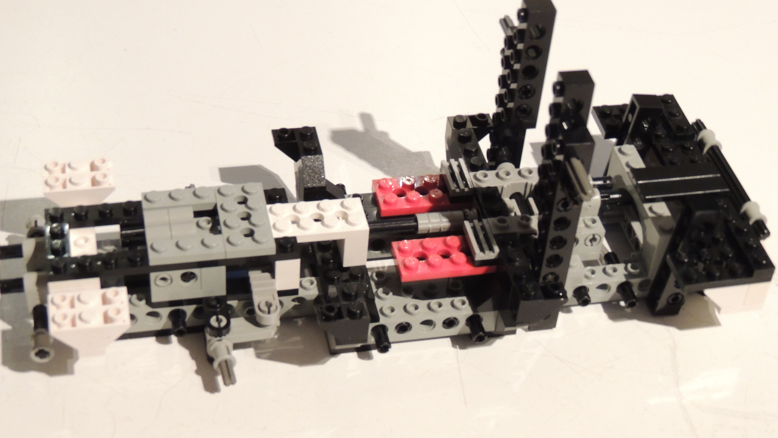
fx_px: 1362
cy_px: 260
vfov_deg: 18.2
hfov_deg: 31.9
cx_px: 389
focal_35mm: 66
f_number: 3.7
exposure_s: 1/13
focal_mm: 10.7
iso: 800
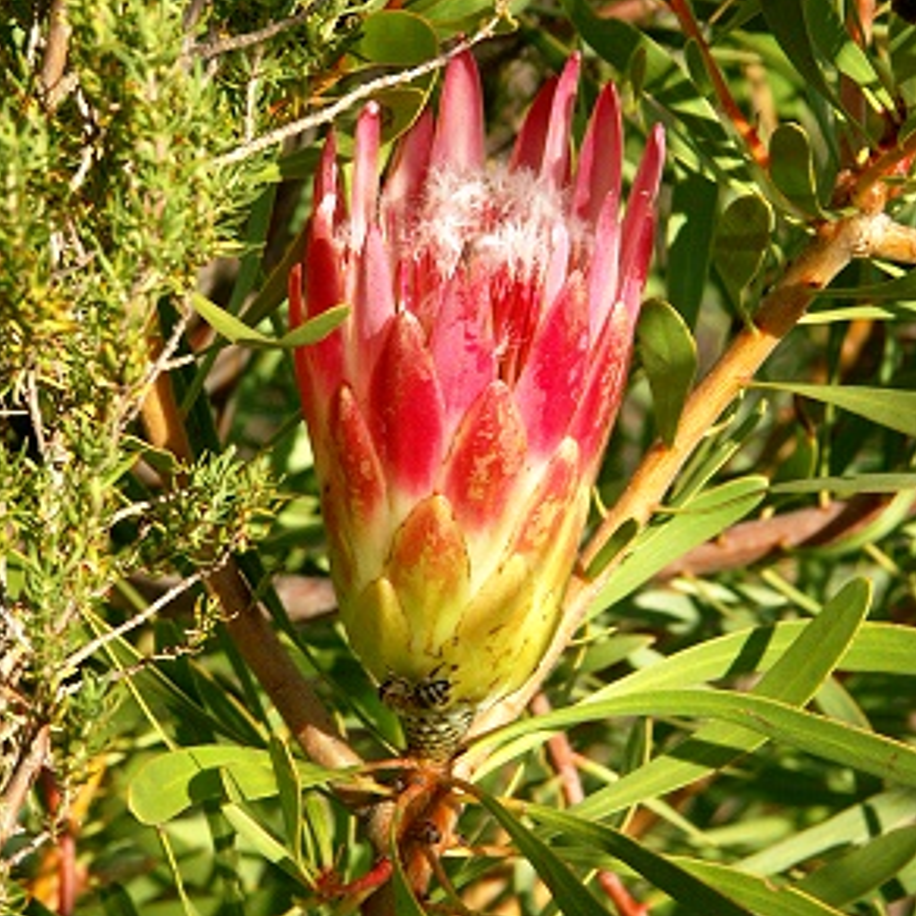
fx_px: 7125
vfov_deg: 7.4
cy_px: 340
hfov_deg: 7.4
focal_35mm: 238
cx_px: 456
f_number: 7.1
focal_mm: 50.8
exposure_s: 1/200
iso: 64
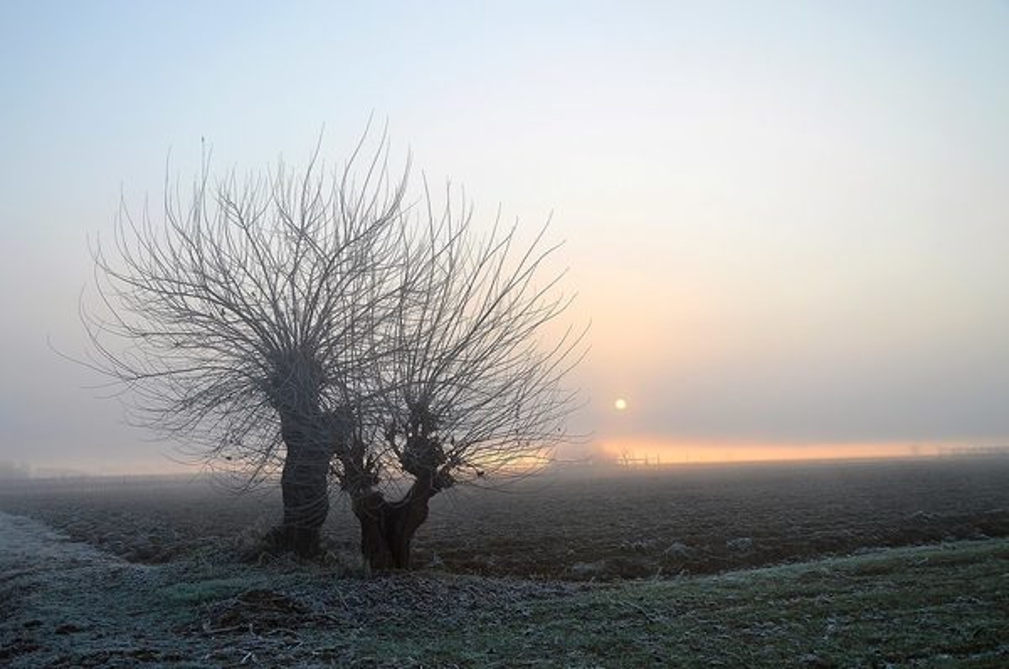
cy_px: 334
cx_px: 504
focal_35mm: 38
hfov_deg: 51.4
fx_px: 1049
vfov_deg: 35.4
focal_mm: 25
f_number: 5.6
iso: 100
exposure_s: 1/125
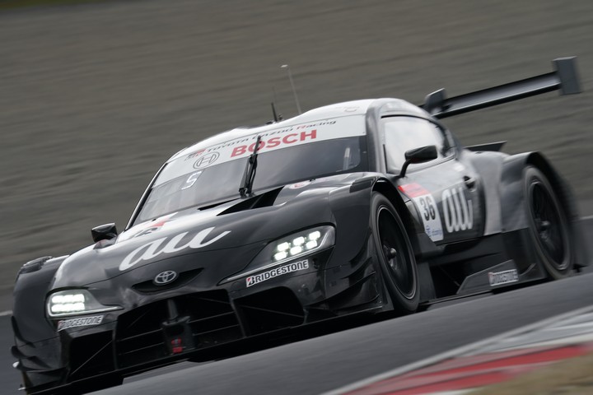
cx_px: 296
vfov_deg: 2.3
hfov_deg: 3.4
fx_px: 9883
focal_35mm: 600
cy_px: 198
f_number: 16
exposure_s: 1/80
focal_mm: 600
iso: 200
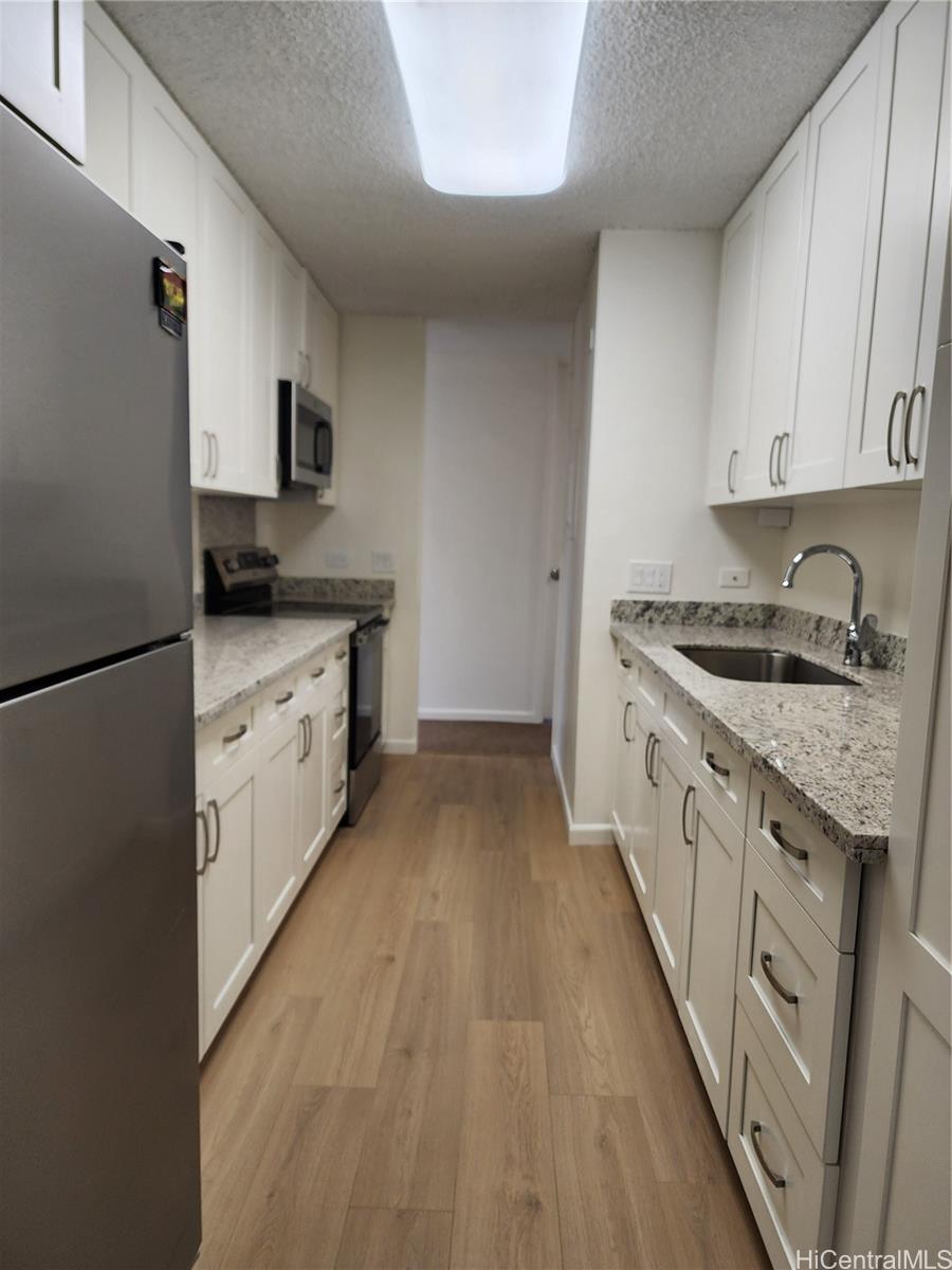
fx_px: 843
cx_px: 476
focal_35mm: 23
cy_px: 635
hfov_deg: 58.9
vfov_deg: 73.9
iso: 64
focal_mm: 6.4
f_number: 1.8
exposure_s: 1/120
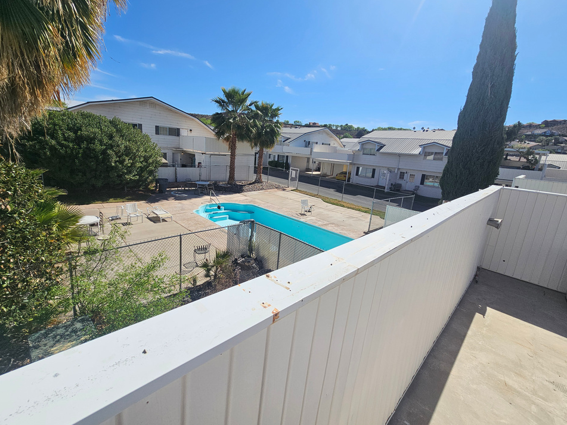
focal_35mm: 14
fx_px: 229
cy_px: 200
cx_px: 278
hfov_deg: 102.1
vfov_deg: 85.6
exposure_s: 1/5020
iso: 50
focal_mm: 2.2
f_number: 2.2
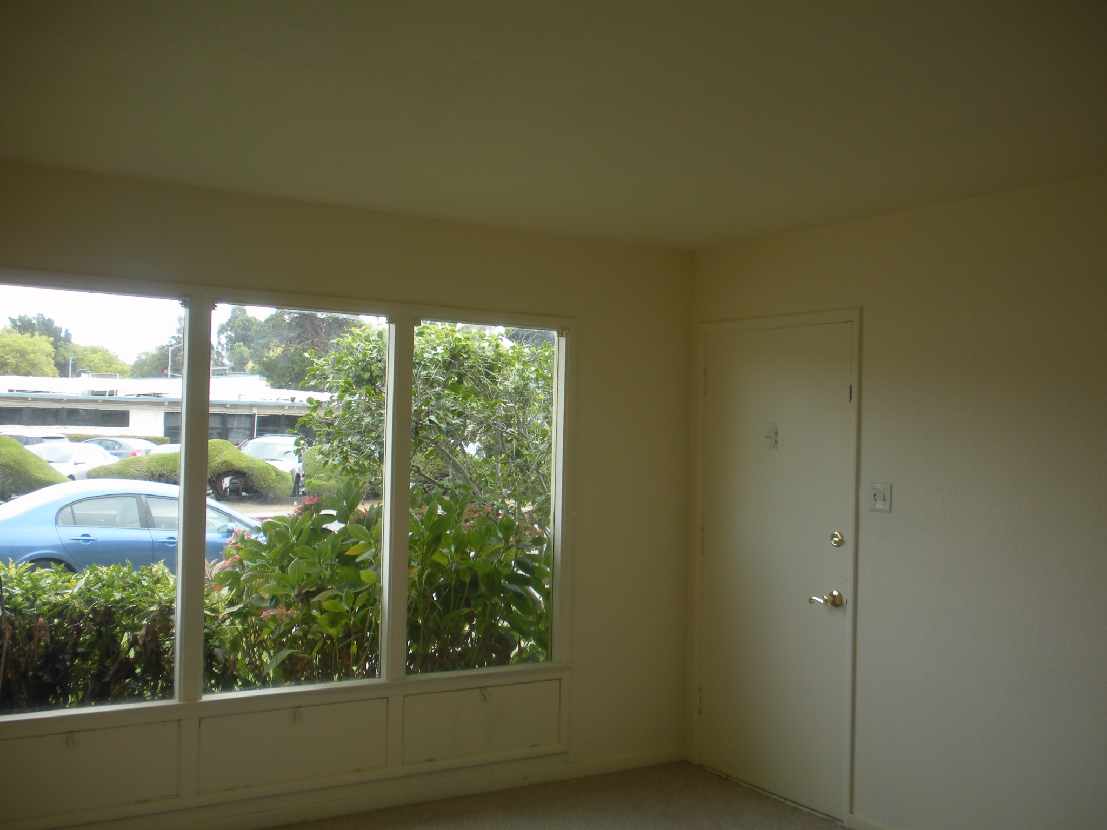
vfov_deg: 40.7
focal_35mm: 35
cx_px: 554
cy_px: 415
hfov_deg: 52.6
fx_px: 1119
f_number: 3.5
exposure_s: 1/65.2
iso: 67
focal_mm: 6.3
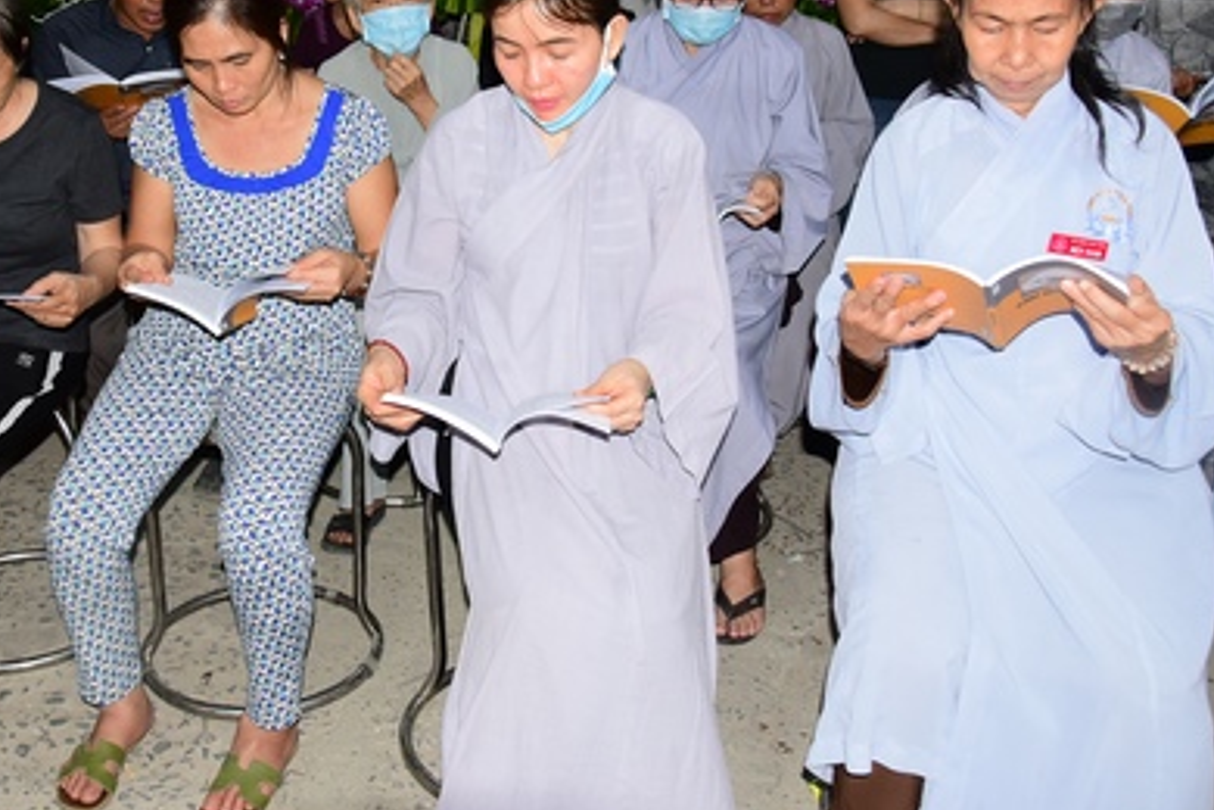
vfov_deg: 32.6
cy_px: 174
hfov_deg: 47.7
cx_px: 414
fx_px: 1349
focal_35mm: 40
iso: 1000
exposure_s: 1/50
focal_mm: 24
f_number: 5
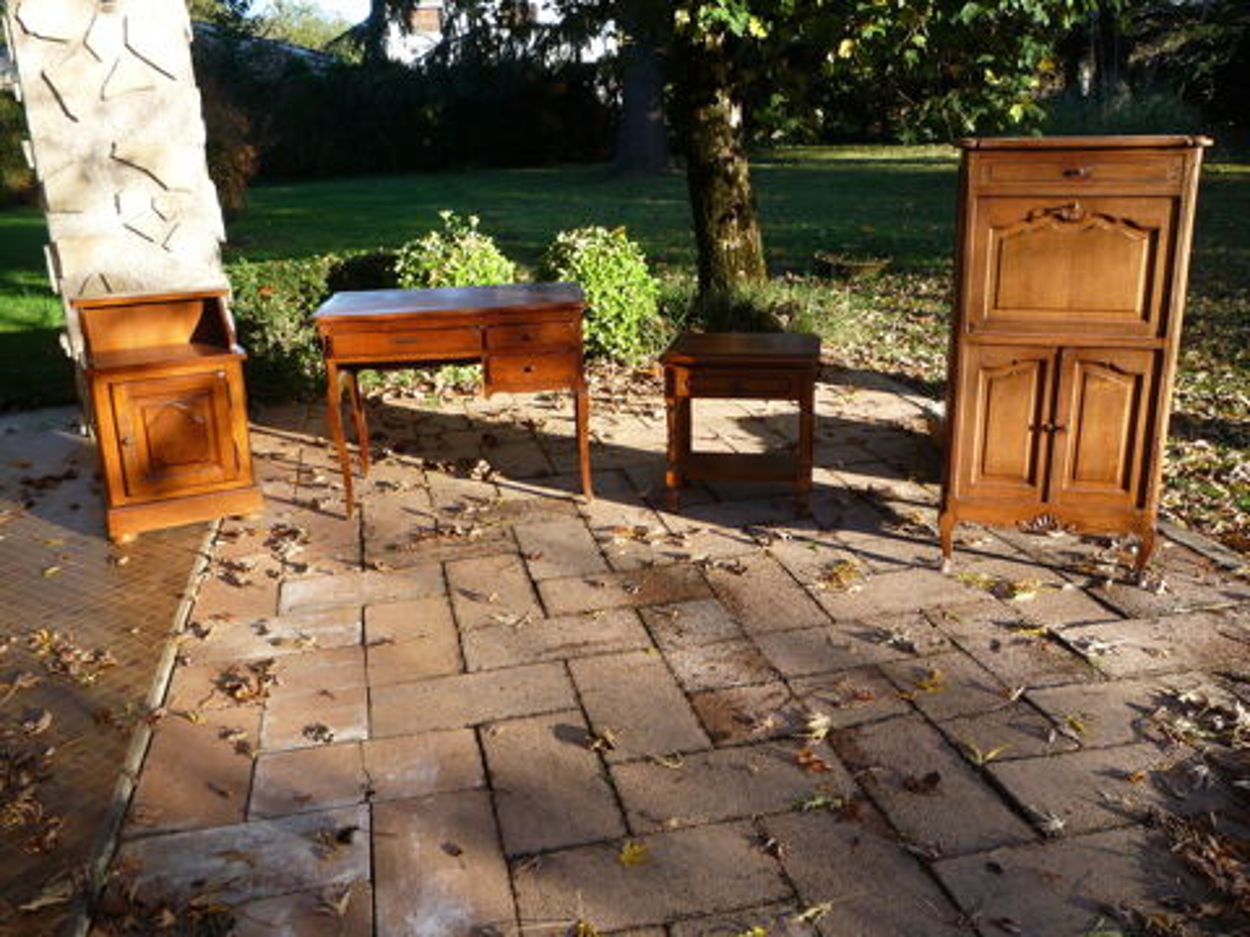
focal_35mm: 30
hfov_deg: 60.0
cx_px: 625
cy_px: 468
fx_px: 1083
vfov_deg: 46.8
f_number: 4
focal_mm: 5.2
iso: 100
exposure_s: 1/100
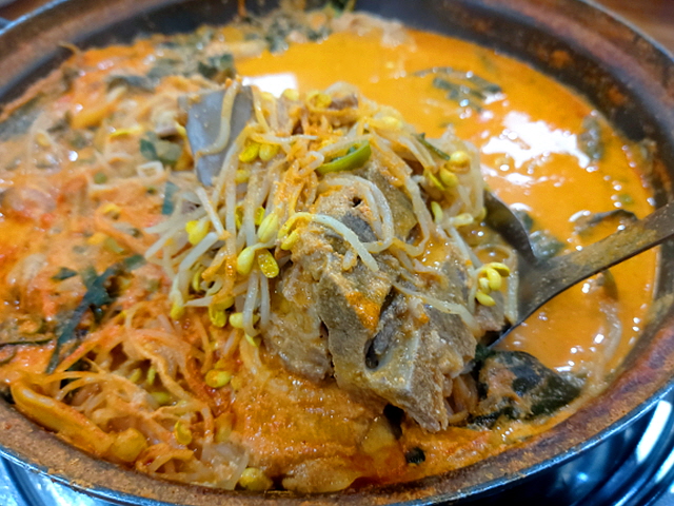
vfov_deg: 54.9
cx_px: 337
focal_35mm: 25
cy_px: 253
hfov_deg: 69.4
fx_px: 487
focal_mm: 4.58
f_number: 2
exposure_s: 1/24
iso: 200
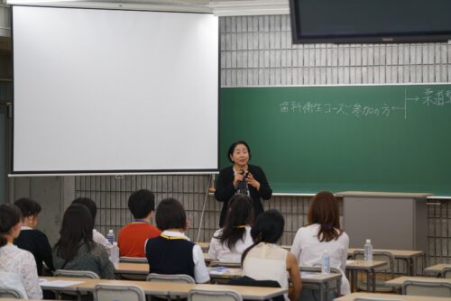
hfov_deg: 19.1
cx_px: 226
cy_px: 150
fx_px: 1341
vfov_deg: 12.8
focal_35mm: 107
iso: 640
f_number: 4
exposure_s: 1/125
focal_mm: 107
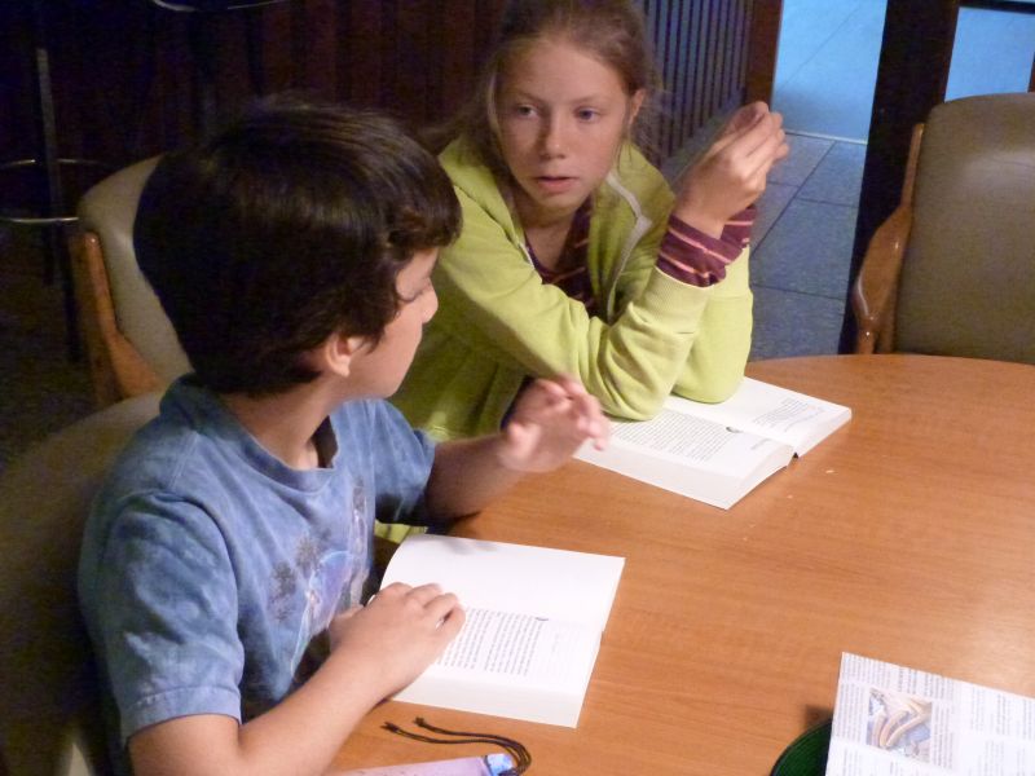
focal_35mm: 60
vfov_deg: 24.4
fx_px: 1794
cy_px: 388
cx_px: 518
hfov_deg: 32.2
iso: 1600
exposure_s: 1/100
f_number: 3.2
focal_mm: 10.8
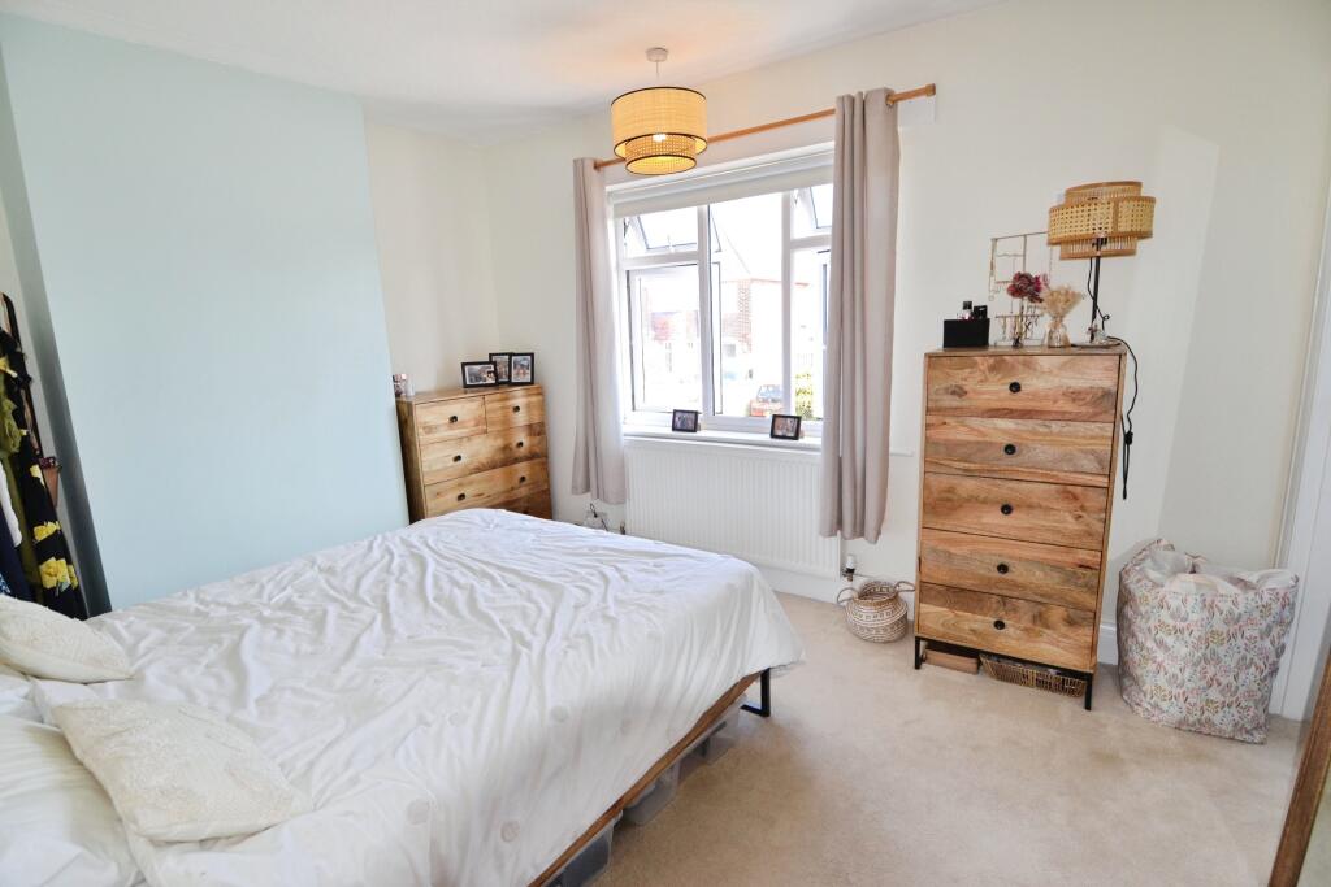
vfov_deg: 72.1
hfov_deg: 95.0
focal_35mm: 16
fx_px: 610
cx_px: 666
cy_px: 444
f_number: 4
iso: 400
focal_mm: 11
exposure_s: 1/100
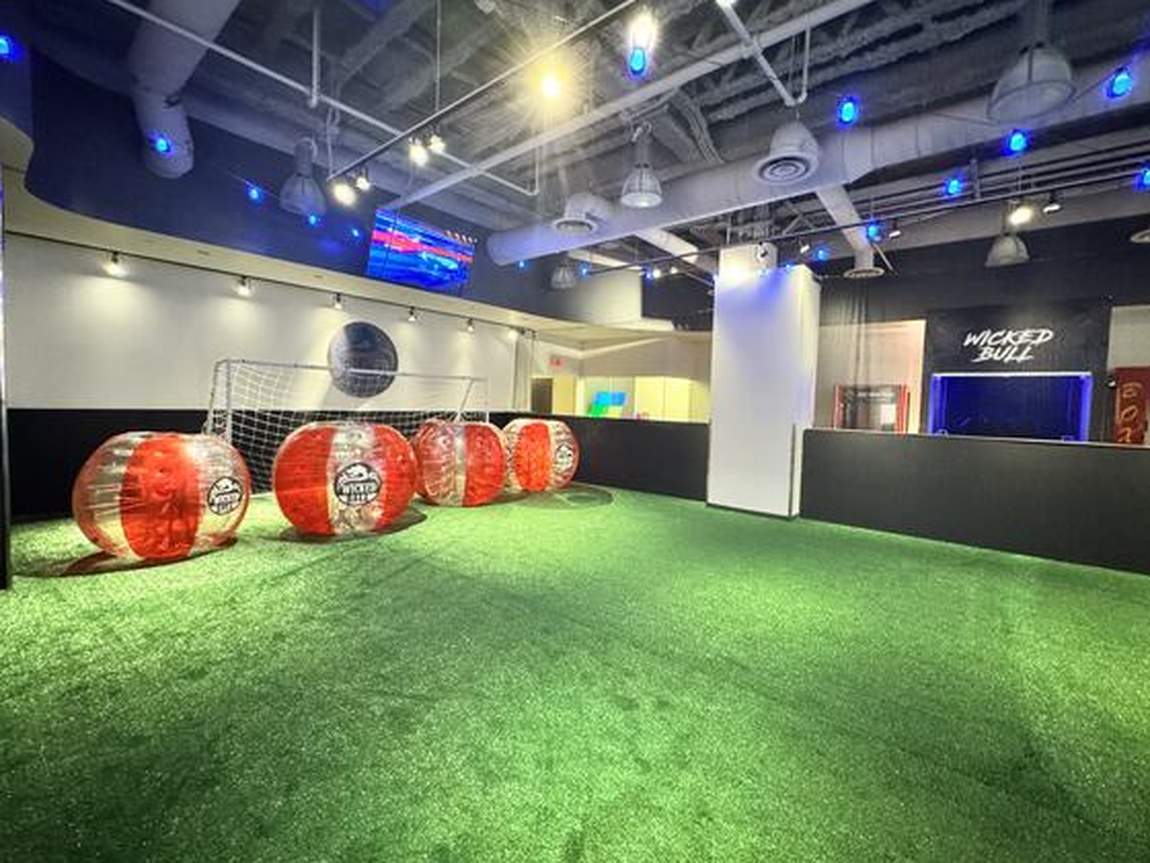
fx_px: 498
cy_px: 427
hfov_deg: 98.1
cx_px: 598
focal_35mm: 15
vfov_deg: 81.7
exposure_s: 1/40
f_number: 2.2
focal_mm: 2.22
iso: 1000
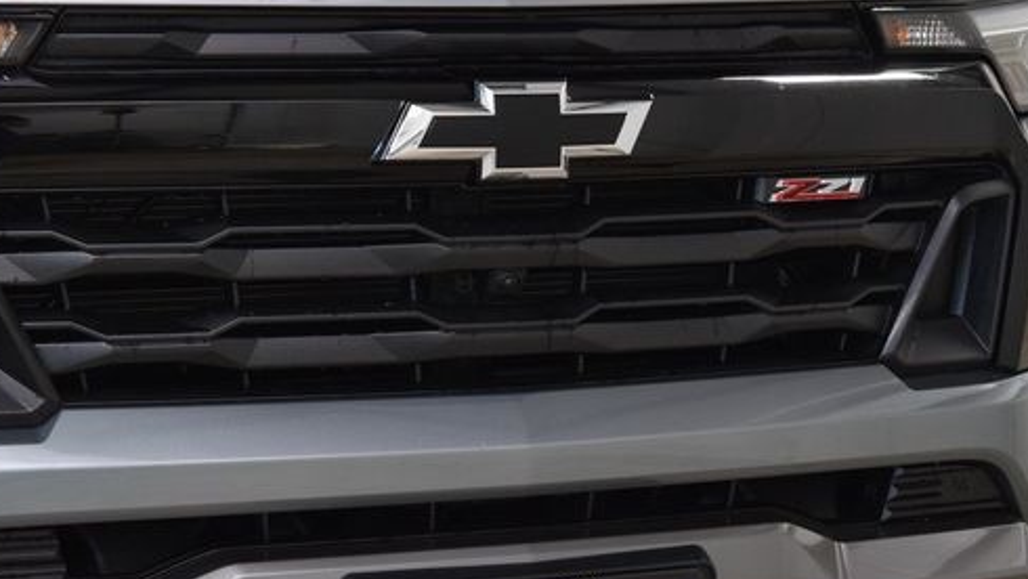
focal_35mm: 115
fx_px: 3136
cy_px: 211
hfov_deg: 18.6
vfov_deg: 10.5
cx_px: 539
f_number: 7.1
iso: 1600
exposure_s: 1/30
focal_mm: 56
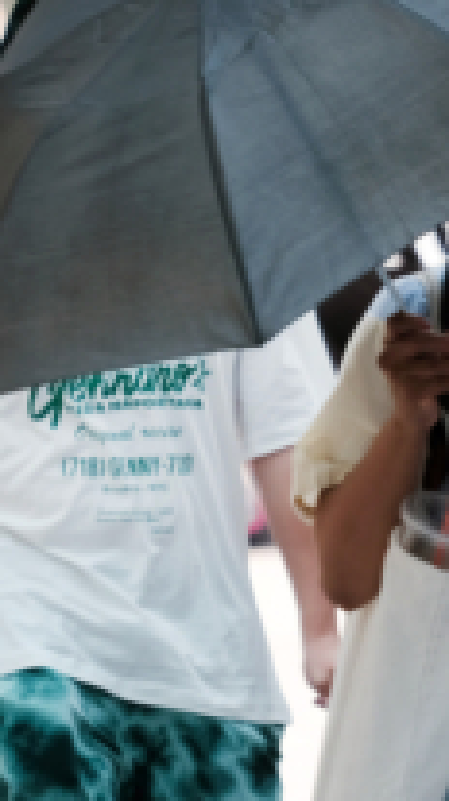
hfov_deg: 1.3
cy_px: 522
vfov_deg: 2.4
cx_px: 565
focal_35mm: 913
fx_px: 19380
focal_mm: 200
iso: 160
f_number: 5.6
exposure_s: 1/200
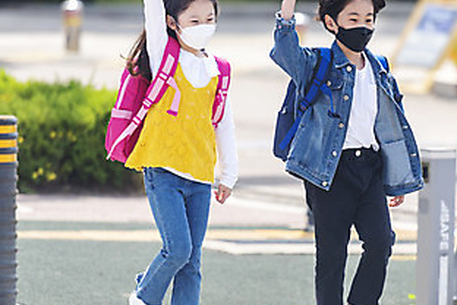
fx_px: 4874
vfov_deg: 3.6
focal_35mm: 384
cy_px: 126
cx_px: 329
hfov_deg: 5.4
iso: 200
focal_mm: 200
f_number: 2.8
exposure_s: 1/1000
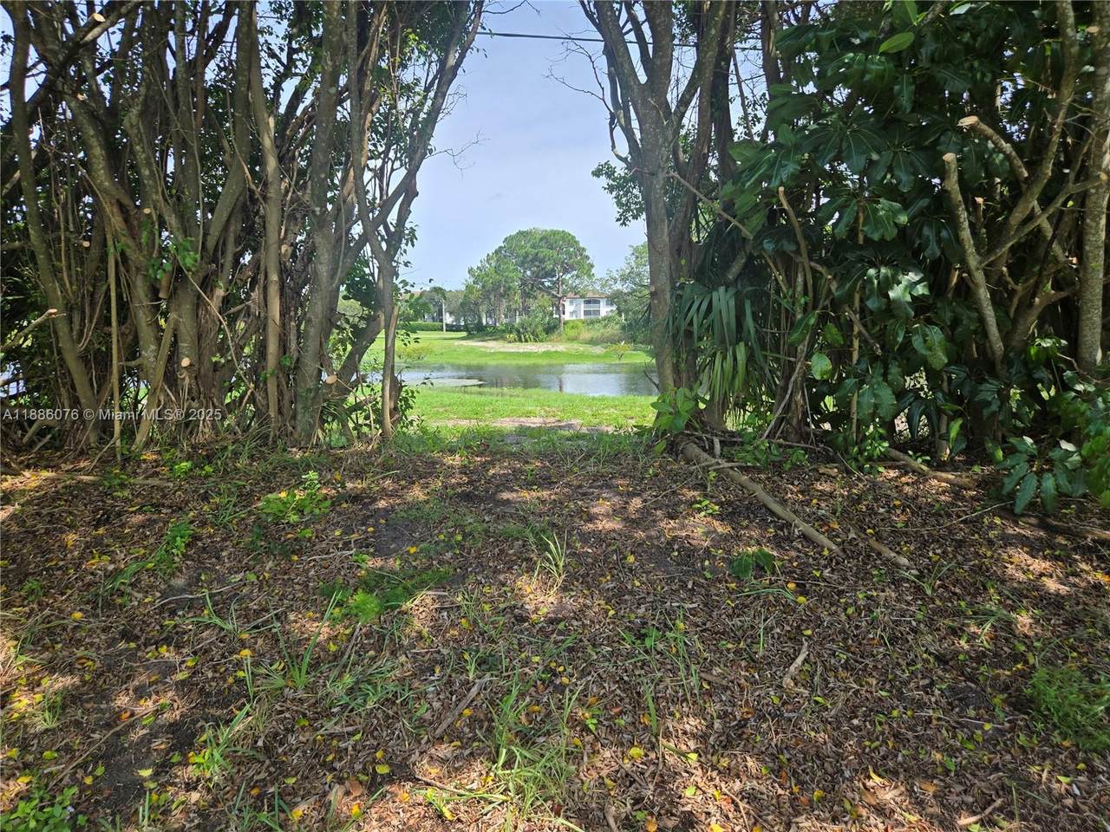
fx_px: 738
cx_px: 555
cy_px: 416
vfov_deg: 58.9
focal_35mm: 23
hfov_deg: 73.9
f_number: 1.8
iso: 50
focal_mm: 5.4
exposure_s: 1/2921
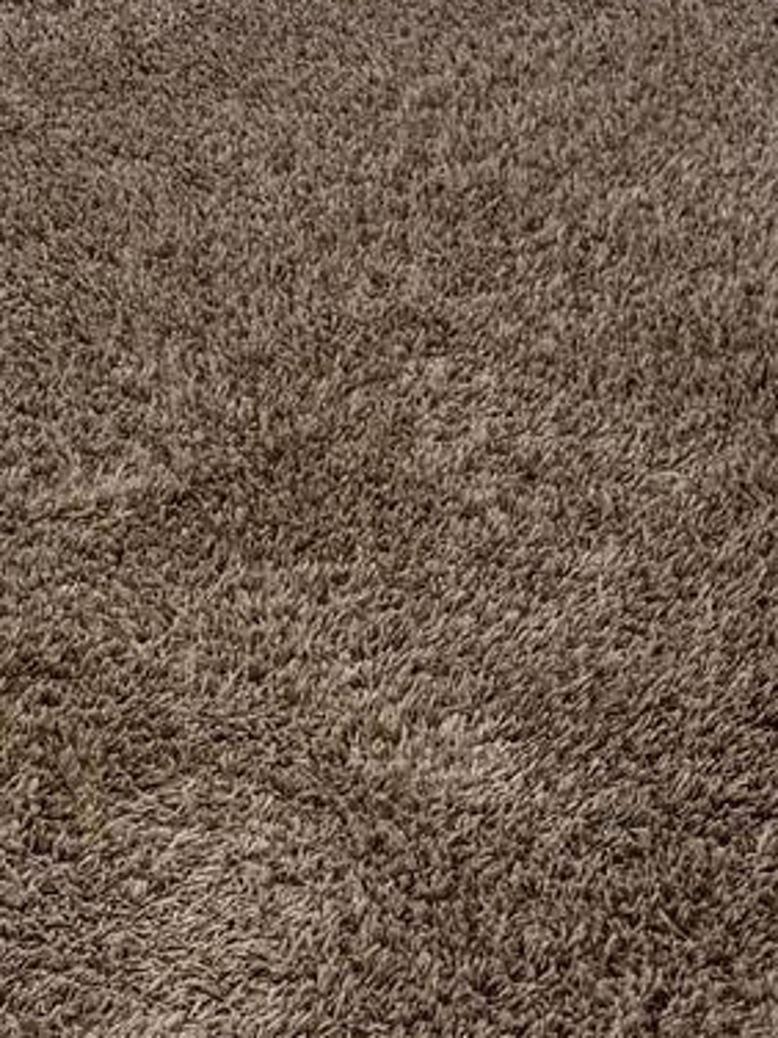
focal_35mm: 147
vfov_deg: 12.2
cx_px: -681
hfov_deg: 9.5
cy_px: -922
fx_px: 4405
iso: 80
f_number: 1.78
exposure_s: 1/120
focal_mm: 6.76
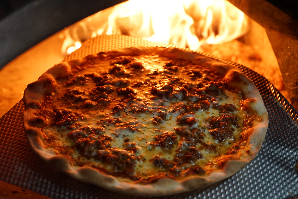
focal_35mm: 54
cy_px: 100
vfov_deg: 25.1
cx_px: 149
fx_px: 447
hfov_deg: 36.9
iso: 4000
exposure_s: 1/160
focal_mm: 54
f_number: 5
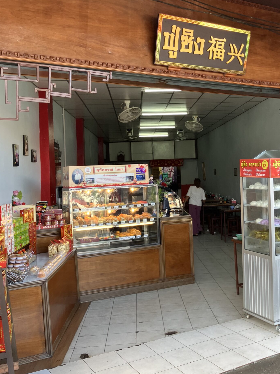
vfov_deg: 47.6
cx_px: 190
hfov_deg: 36.4
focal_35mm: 39
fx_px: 421
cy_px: 151
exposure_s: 1/100
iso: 40
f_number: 1.8
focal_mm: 3.99
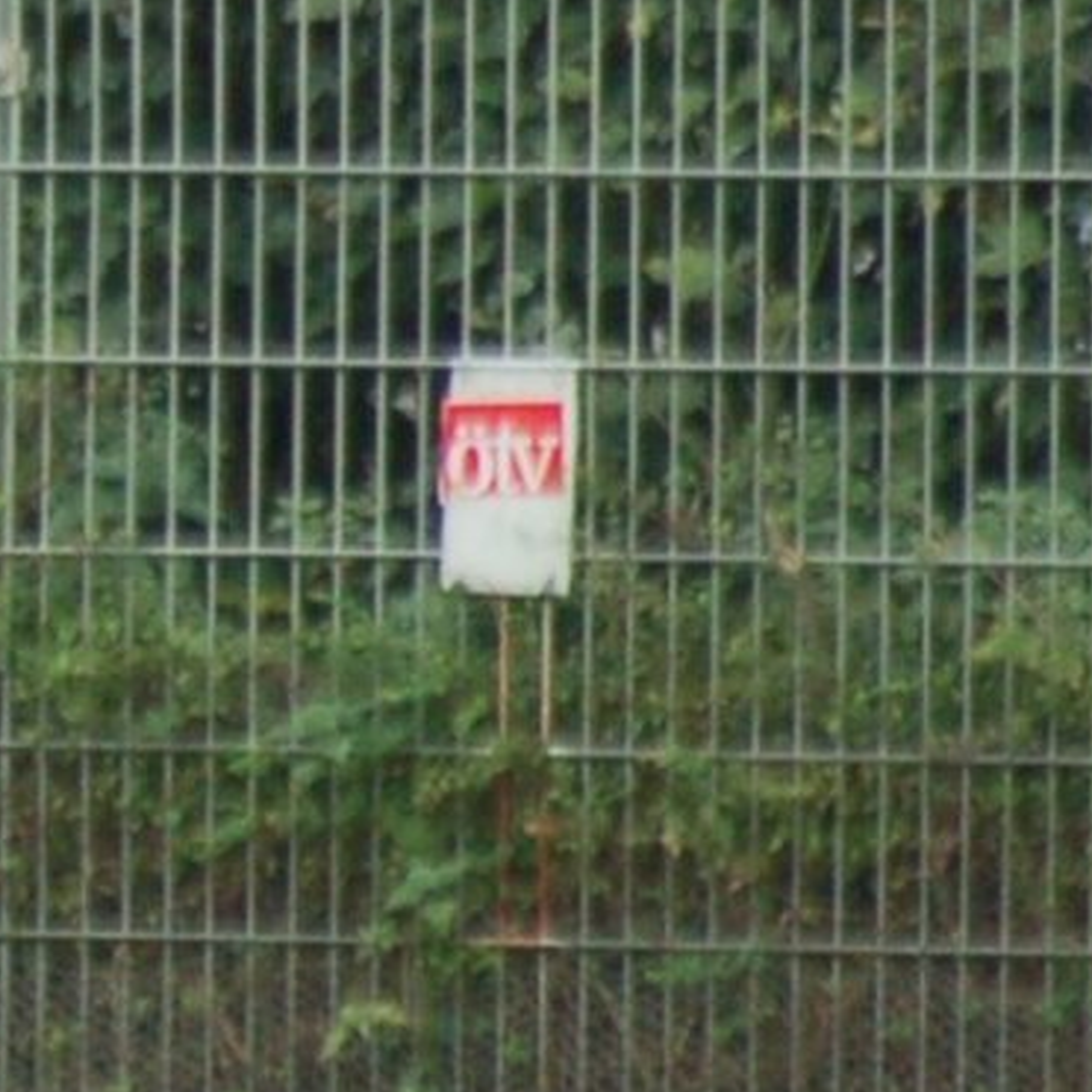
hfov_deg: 0.8
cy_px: 18
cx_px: -1277
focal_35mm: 2266
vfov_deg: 0.8
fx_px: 80874
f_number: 5.6
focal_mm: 300
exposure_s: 1/500
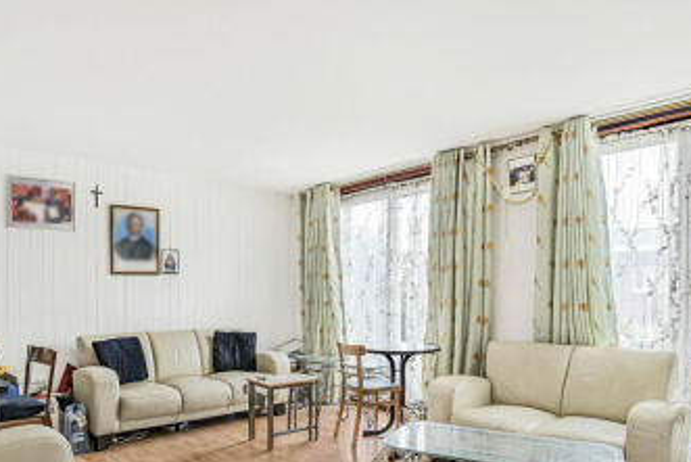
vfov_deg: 53.3
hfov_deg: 74.2
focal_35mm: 24
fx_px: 455
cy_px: 279
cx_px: 317
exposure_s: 1/5
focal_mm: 16.5
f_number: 8
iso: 400
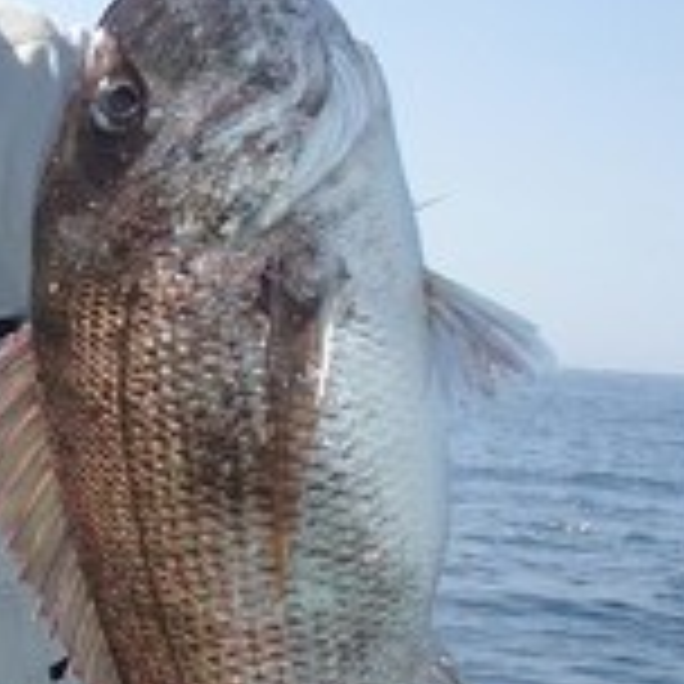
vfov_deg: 22.2
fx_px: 1744
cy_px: 392
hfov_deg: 21.3
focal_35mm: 78
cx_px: -27
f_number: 11
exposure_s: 1/100
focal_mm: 5
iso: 100
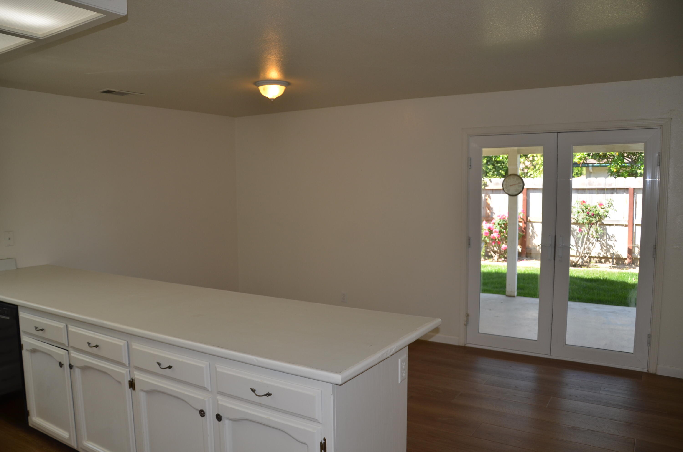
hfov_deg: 67.5
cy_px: 226
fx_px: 511
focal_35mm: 27
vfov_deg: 47.7
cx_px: 342
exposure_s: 1/200
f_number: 3.5
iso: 200
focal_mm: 18
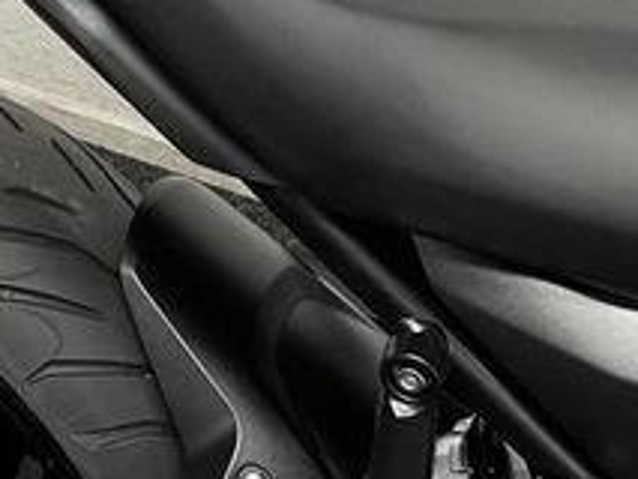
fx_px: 1438
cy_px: -144
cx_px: 207
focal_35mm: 78
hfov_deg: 24.9
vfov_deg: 17.7
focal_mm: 5.1
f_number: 1.6
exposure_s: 1/50
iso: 80
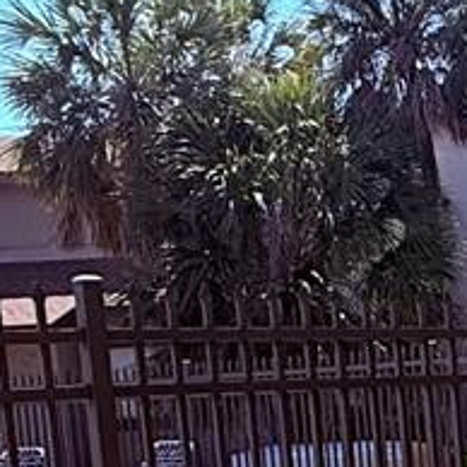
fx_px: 1557
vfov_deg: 16.5
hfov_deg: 15.0
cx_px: 826
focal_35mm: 102
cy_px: 530
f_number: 2.2
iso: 50
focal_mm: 2.22
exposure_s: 1/1848
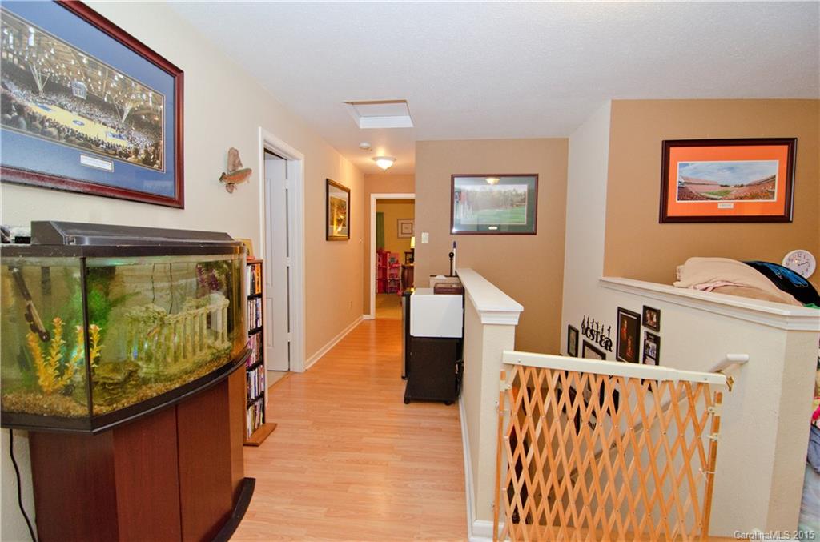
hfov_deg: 95.1
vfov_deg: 71.7
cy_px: 271
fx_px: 375
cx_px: 410
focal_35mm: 16
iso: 800
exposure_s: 1/60
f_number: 4
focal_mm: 11
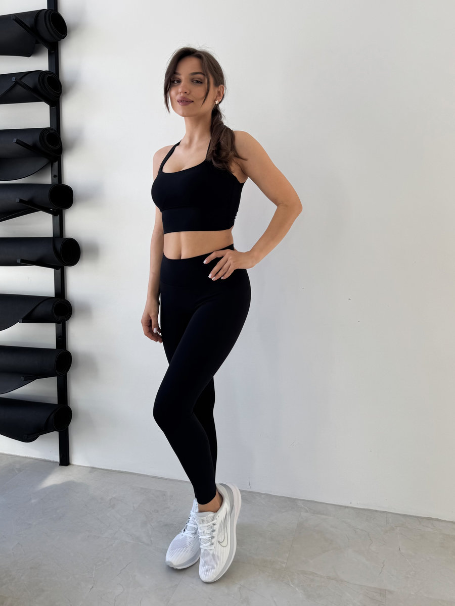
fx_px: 421
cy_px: 303
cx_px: 228
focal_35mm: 24
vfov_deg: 71.6
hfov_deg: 56.8
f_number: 1.78
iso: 80
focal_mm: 6.76
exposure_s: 1/306
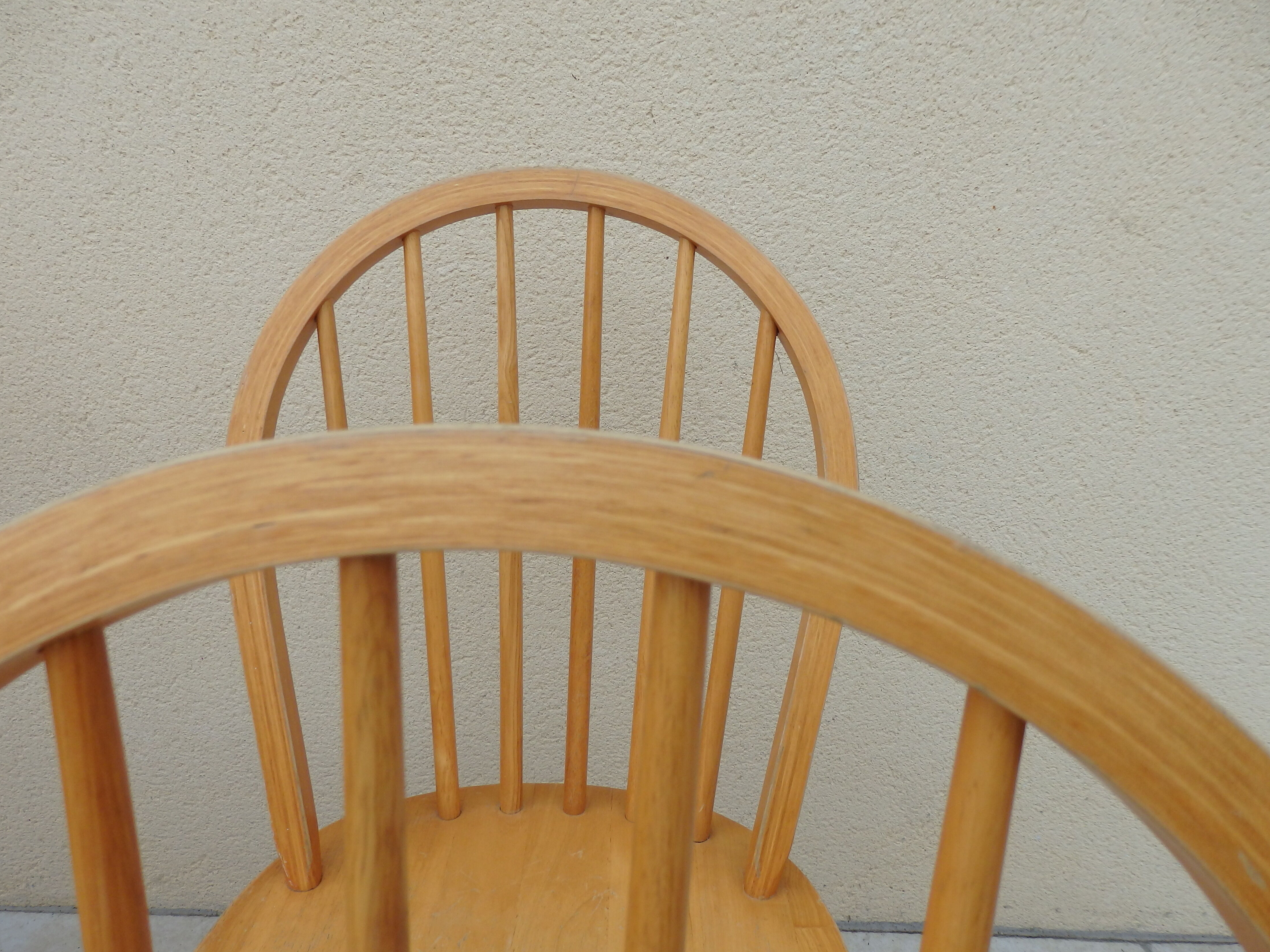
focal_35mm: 26
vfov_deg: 53.1
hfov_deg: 67.3
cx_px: 627
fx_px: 954
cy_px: 475
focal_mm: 4.5
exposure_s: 1/500
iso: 125
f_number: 3
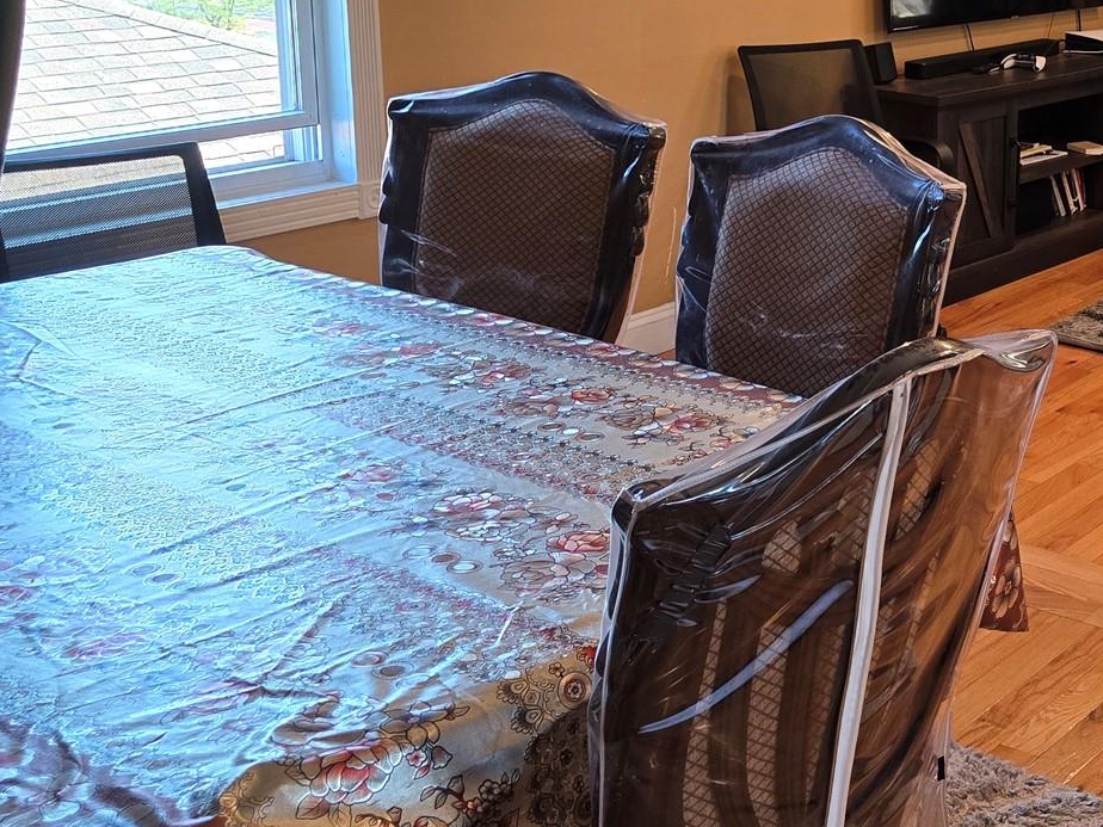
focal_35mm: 51
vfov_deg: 27.5
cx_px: 1193
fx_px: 1625
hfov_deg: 33.1
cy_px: 82
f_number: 1.7
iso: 160
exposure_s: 1/120
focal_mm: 6.3
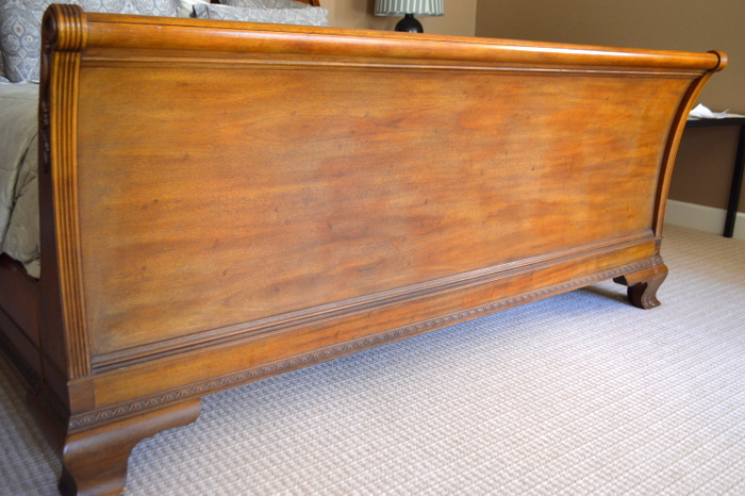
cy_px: 248
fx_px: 683
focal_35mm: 33
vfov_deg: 39.9
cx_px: 372
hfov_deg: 57.2
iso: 400
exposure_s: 1/25
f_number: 4
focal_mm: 22
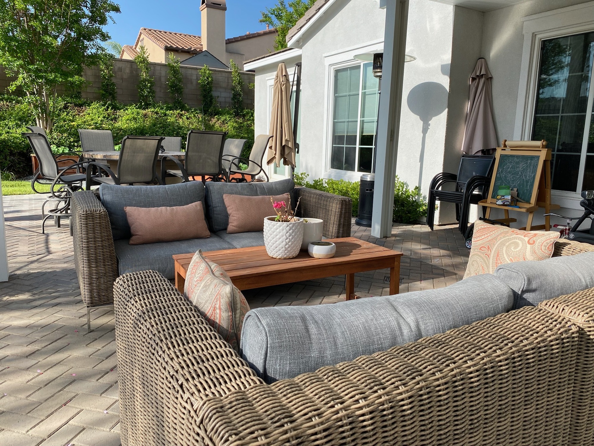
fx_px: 446
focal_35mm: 26
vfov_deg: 53.1
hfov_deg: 67.3
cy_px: 223
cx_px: 297
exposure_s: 1/1103
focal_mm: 4.25
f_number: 1.8
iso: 32
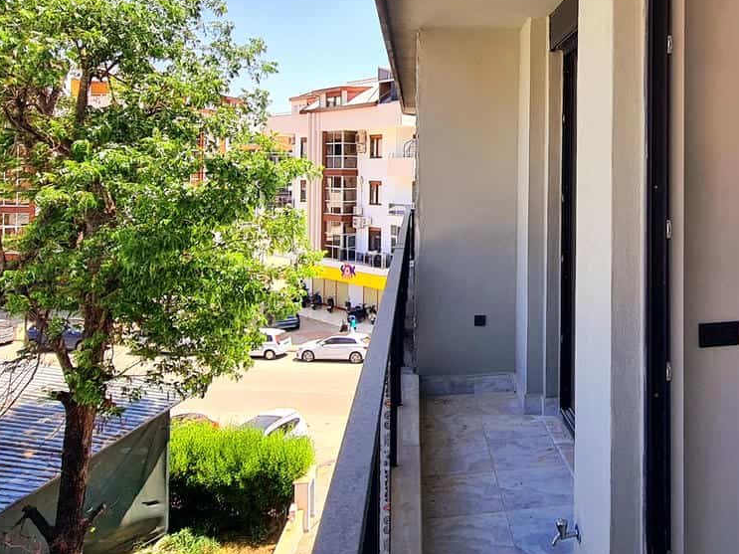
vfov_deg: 48.6
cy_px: 168
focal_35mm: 28
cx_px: 546
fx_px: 598
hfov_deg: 60.3
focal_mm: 2.22
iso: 64
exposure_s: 1/769
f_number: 2.2
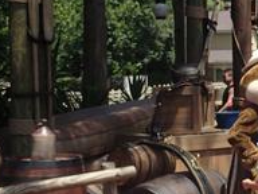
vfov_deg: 14.6
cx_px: 285
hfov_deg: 18.7
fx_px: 753
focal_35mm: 101
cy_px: 61
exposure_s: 1/500
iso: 100
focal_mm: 7.9
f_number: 4
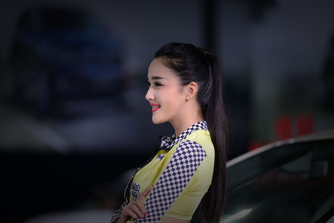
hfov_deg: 10.3
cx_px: 167
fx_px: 1857
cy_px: 112
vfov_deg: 6.9
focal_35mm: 200
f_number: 3.2
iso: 160
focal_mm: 200
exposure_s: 1/200
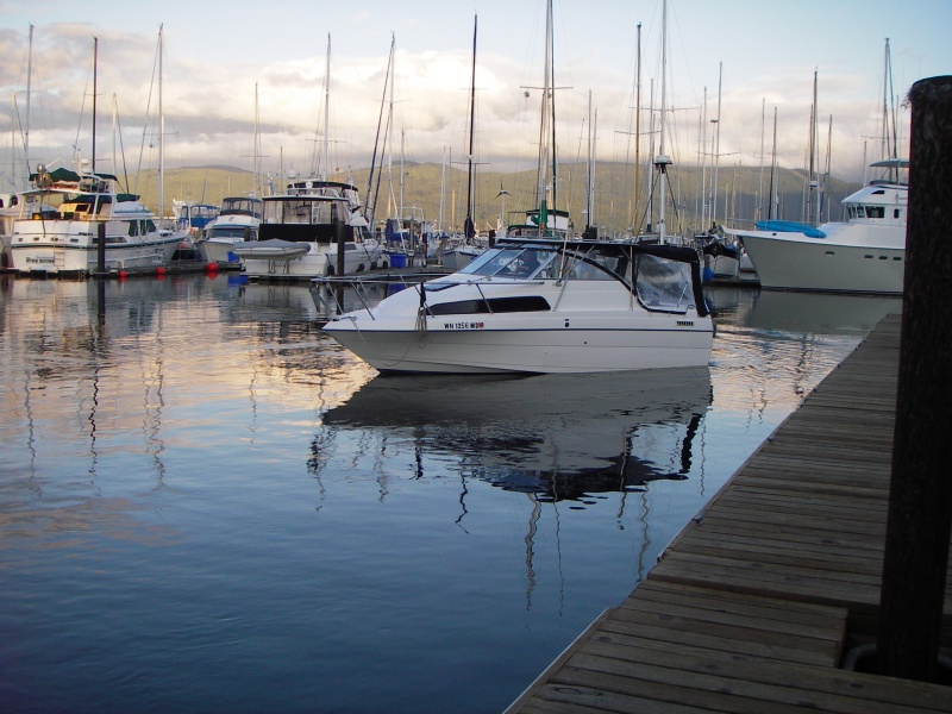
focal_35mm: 38
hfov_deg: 49.0
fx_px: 1045
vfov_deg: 37.7
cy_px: 357
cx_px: 476
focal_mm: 6.3
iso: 50
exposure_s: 1/160
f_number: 3.3
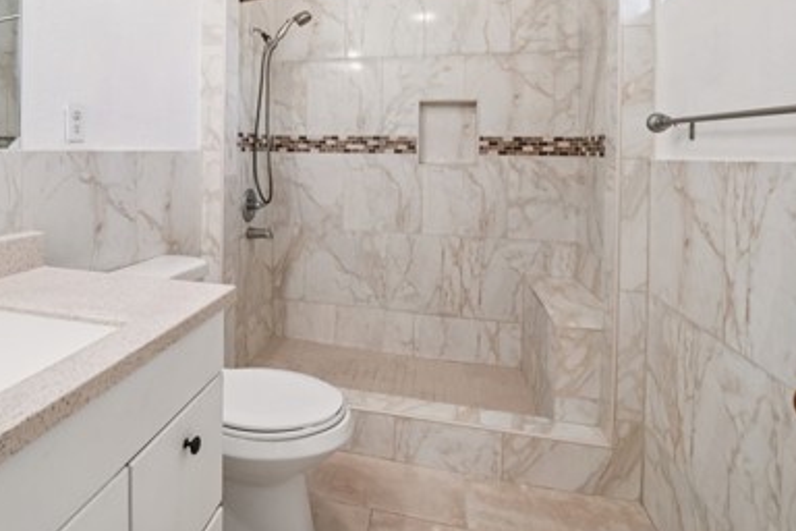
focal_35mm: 20
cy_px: 149
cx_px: 319
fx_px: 442
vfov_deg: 59.4
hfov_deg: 83.0
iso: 400
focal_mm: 12
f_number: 8
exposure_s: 1/15
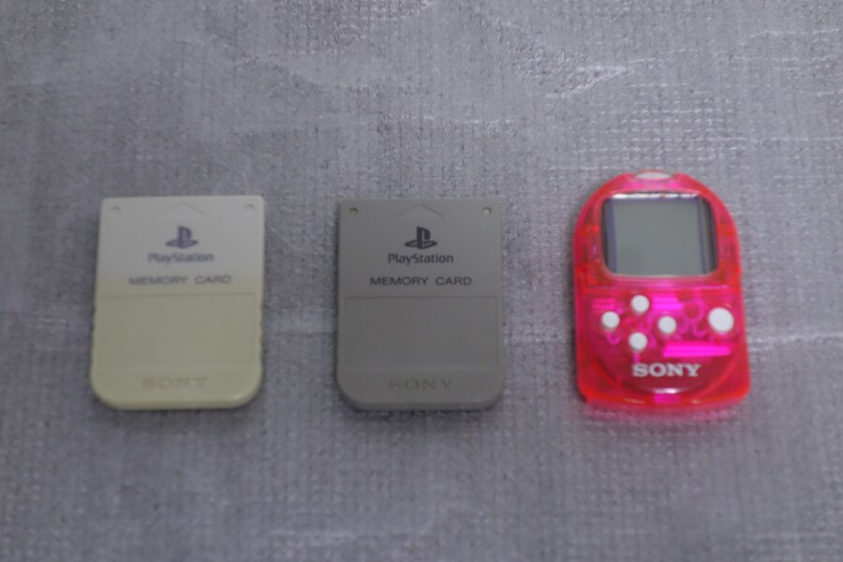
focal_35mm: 79
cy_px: 281
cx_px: 422
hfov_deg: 25.7
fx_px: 1850
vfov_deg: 17.3
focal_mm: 29.49
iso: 800
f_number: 4.5
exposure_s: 1/25
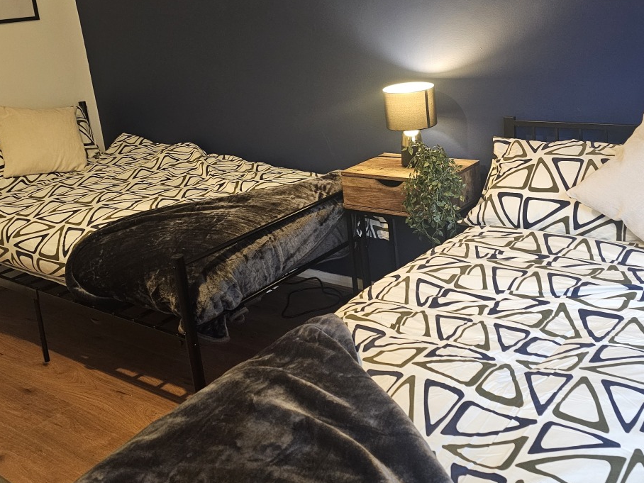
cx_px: 359
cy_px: 151
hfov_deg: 48.9
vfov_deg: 37.2
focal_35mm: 38
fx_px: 707
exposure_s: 1/33
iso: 640
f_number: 1.7
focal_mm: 6.3
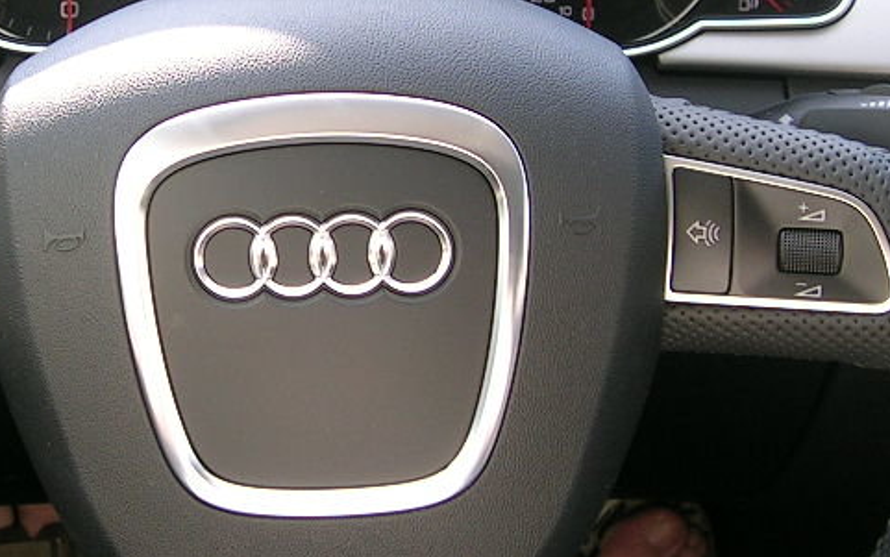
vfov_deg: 16.5
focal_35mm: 79
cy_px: 205
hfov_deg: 26.0
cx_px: 276
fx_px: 1917
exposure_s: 1/93.1
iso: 50
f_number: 2.8
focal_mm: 5.4
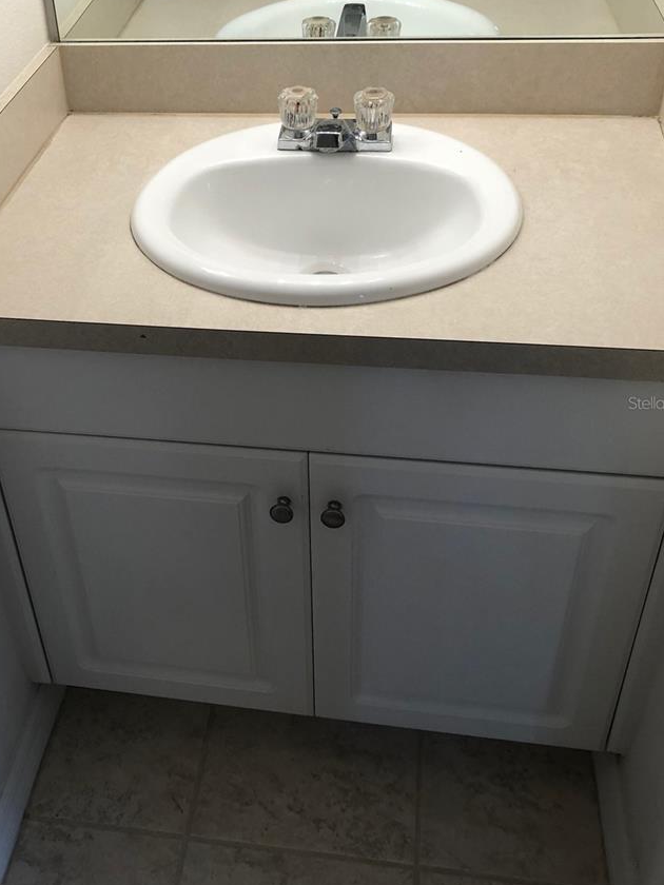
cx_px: 229
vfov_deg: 46.7
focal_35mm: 40
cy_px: 402
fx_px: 1023
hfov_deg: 35.7
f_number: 1.8
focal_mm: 4
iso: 25
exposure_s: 1/40
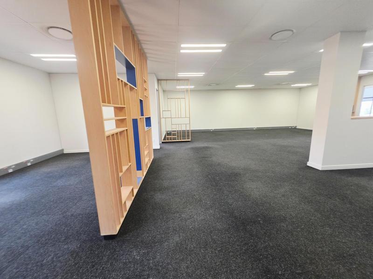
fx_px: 140
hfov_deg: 106.2
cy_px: 140
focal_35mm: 13
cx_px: 186
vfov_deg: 89.9
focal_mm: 2.2
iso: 320
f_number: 1.9
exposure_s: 1/100
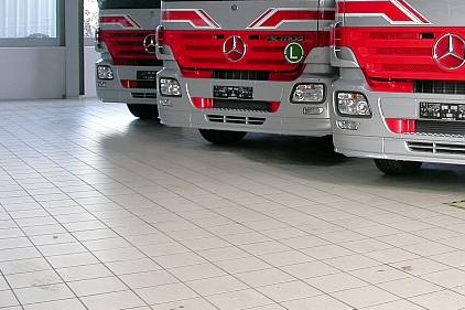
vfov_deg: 22.4
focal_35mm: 60
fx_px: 775
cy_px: 71
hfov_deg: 32.7
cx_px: 352
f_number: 3.3
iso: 100
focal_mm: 7.85
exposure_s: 1/62.5
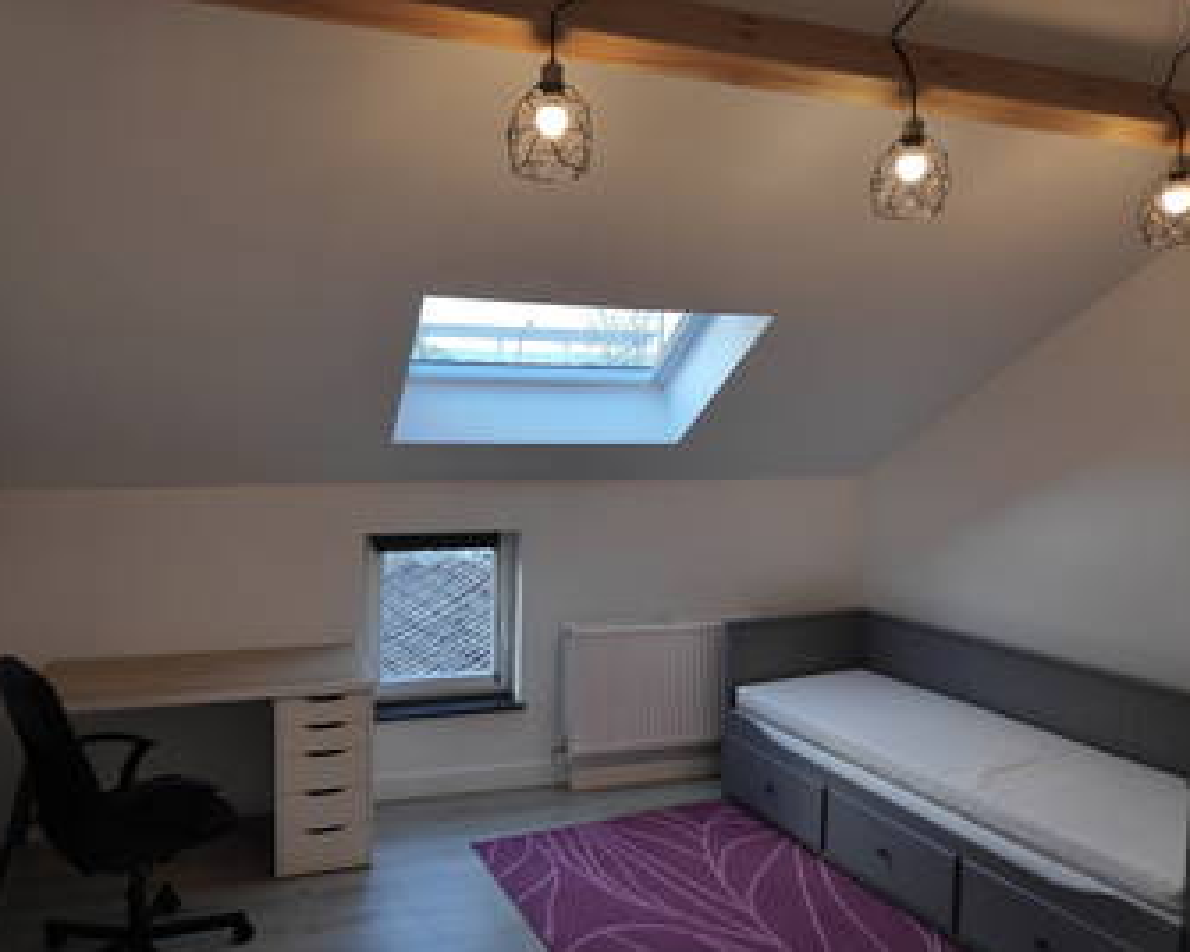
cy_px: 476
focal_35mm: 21
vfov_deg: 65.5
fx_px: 740
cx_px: 565
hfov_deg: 77.6
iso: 101
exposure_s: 1/100
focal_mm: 3.94
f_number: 1.9
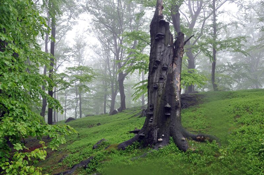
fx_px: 198
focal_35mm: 27
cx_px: 132
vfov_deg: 47.8
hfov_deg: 67.5
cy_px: 88
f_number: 6.3
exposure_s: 1/40
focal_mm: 18
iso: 200
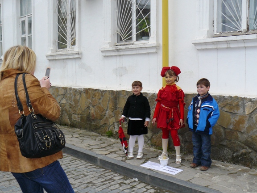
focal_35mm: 40
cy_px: 101
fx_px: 297
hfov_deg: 46.8
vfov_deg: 36.0
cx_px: 126
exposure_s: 1/200
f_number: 4
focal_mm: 6
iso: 100
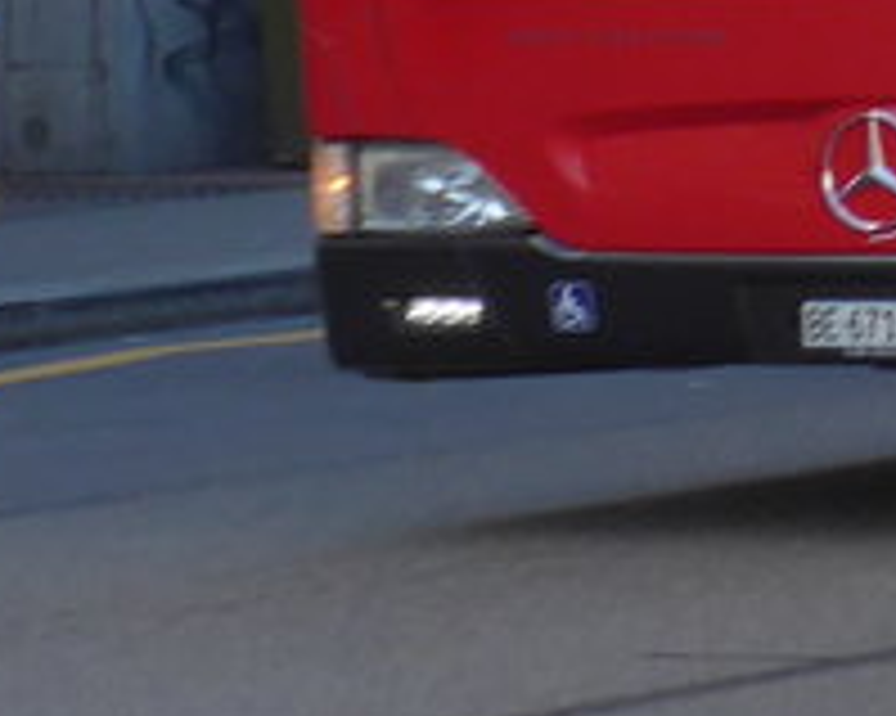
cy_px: -761
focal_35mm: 388
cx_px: 1914
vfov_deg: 3.9
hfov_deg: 4.9
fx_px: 10284
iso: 160
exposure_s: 1/250
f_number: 3.9
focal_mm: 13.4
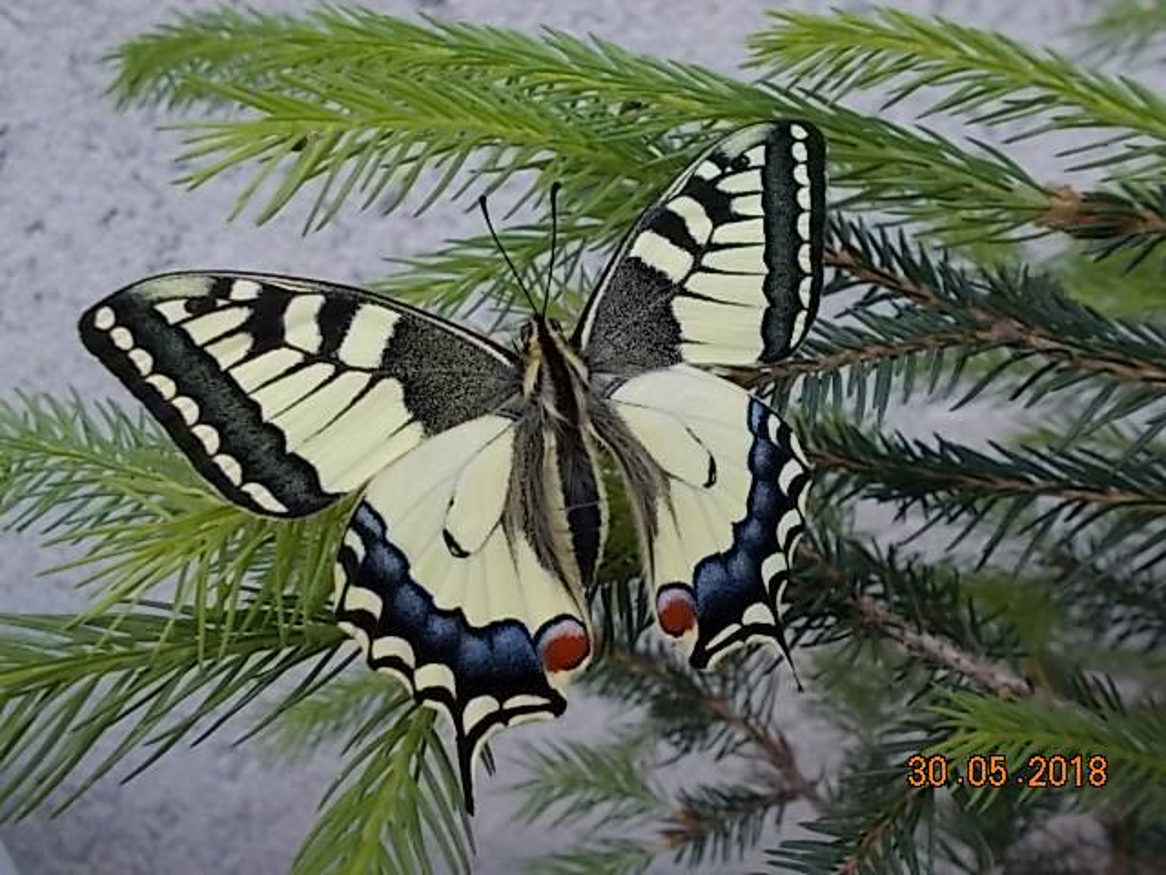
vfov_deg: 46.8
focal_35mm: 30
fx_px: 1011
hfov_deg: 60.0
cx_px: 583
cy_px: 438
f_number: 3.4
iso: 80
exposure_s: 1/80
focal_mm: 5.3
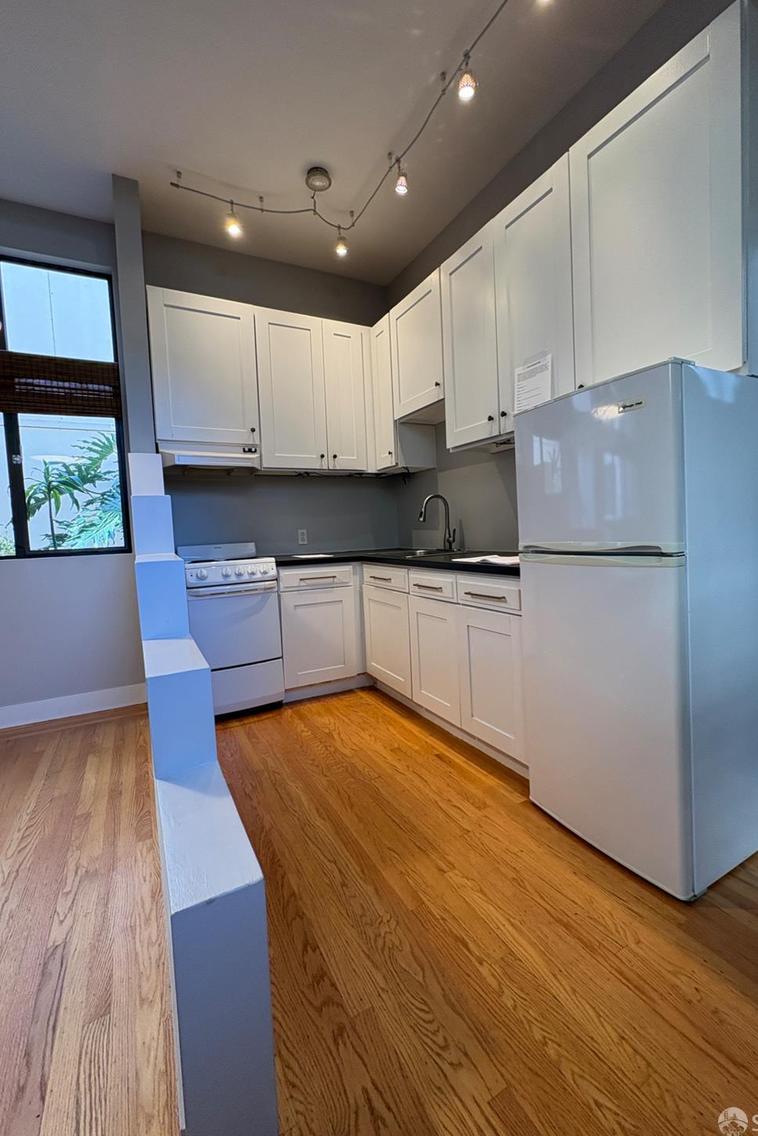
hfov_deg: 77.3
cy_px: 555
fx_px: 474
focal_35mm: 15
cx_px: 402
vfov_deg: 100.4
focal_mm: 2.22
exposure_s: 1/60
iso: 125
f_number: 2.2
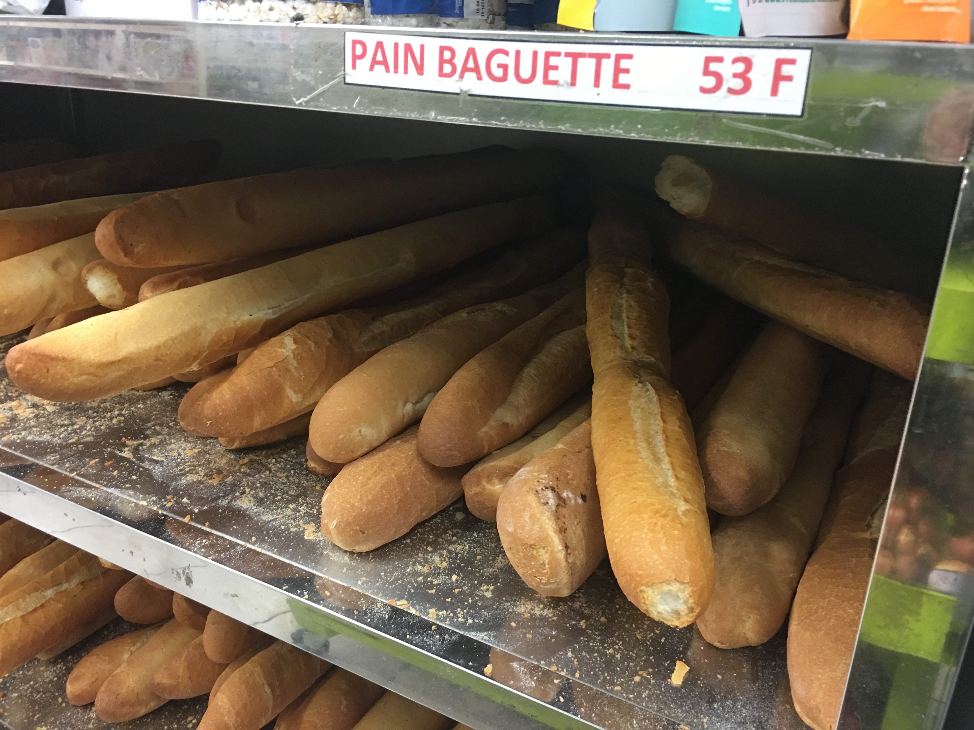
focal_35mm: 29
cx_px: 487
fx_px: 816
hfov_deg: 61.7
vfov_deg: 48.2
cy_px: 365
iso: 64
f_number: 2.2
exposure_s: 1/15
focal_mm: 4.15
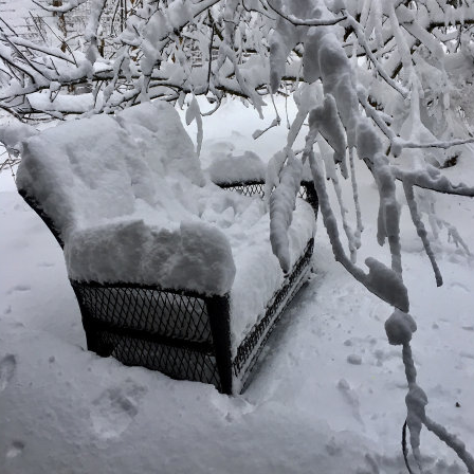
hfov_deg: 47.2
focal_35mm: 35
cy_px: 197
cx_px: 240
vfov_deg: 47.0
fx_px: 542
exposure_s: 1/40
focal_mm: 4.15
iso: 25
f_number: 2.2
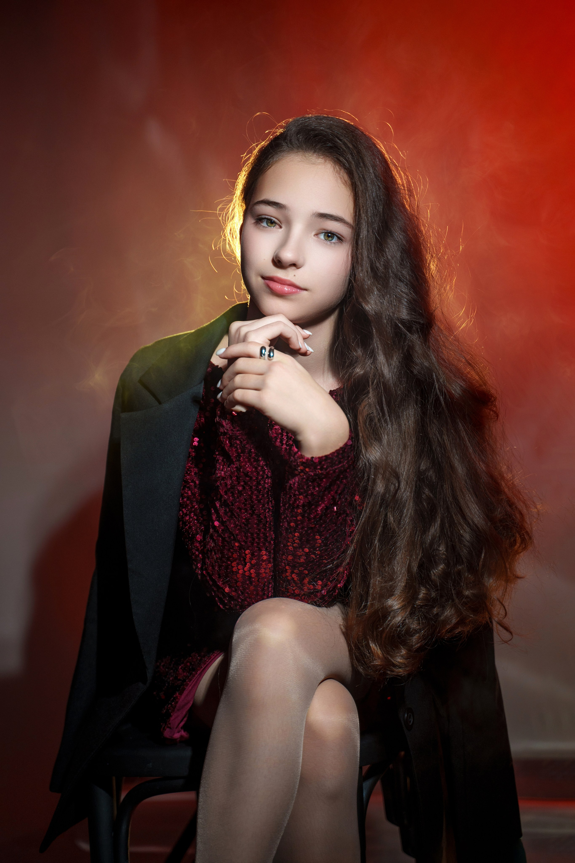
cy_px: 432
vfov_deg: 27.0
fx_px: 1797
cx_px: 288
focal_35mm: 75
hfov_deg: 18.2
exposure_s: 1/400
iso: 500
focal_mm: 75
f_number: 2.8
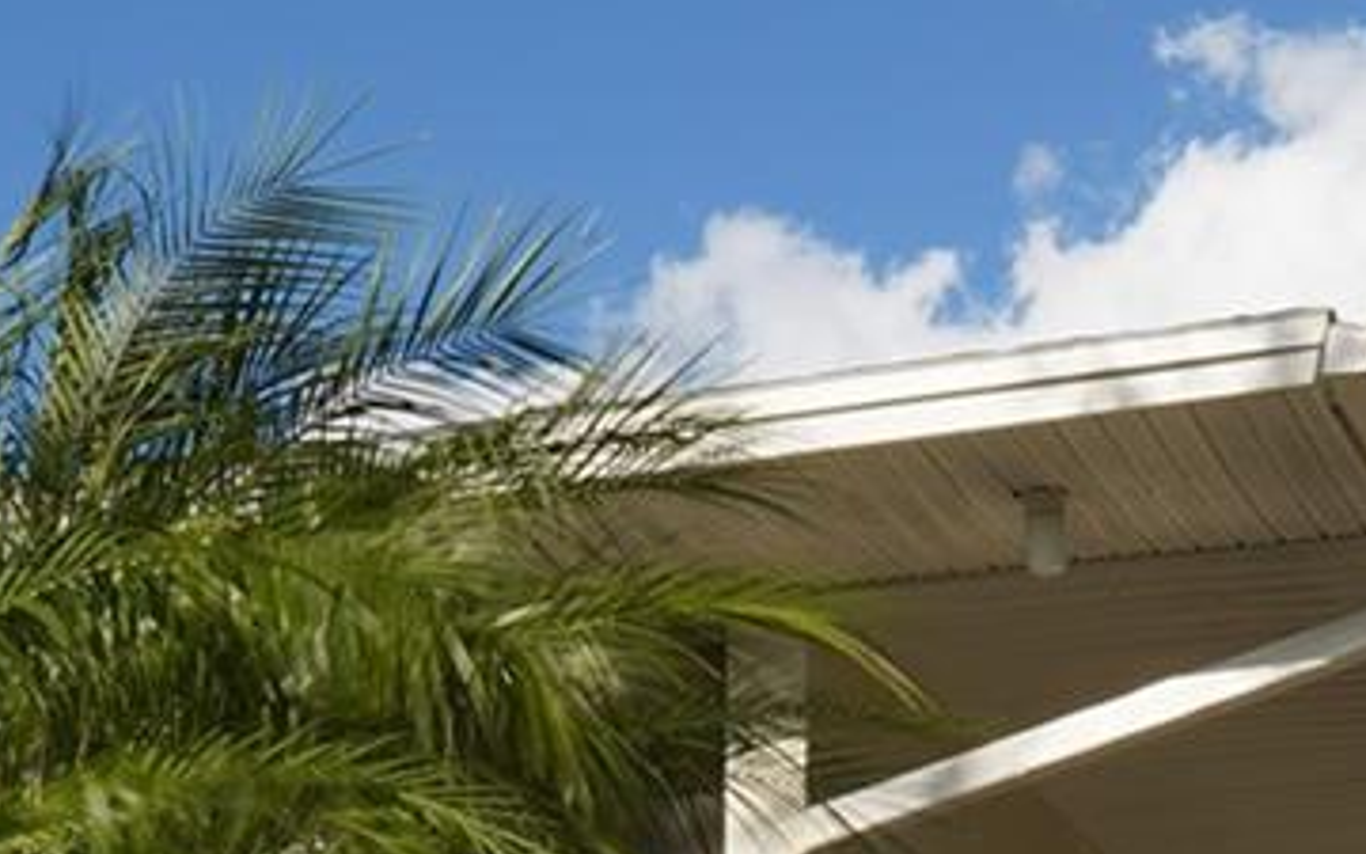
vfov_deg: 12.6
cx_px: 1226
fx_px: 3537
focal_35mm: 95
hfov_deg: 21.4
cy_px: 1526
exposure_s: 1/30
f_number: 22
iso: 100
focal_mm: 21
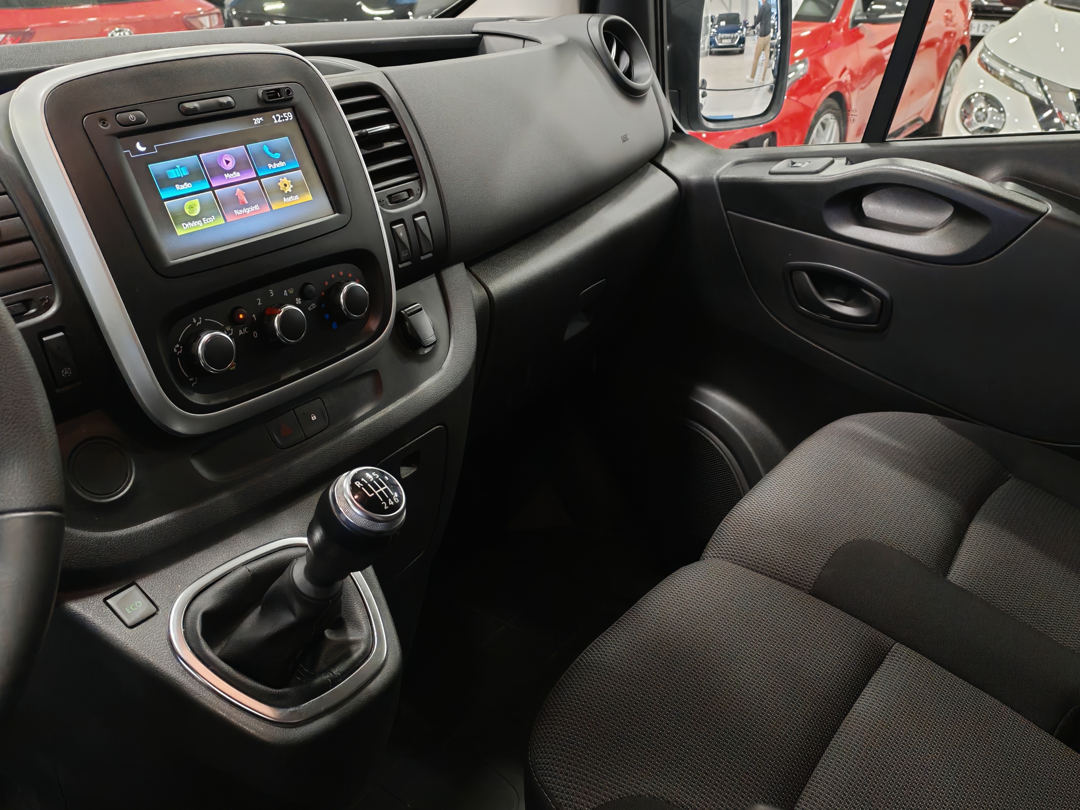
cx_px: 540
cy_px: 405
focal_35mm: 34
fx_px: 1061
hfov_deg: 54.0
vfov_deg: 41.8
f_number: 1.9
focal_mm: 6.12
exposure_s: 1/100
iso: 1297
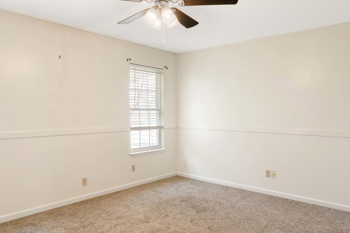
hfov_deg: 71.5
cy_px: 116
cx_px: 175
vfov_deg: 51.3
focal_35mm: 25
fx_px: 243
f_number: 8
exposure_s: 1/4
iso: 50
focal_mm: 17
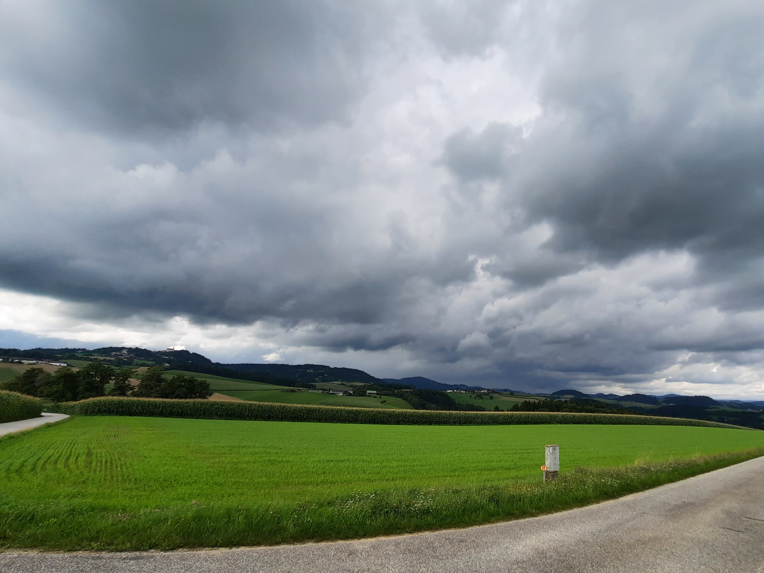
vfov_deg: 74.5
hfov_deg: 90.5
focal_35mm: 17
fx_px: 375
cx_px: 434
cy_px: 317
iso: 40
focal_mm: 1.74
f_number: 2.2
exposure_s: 1/956
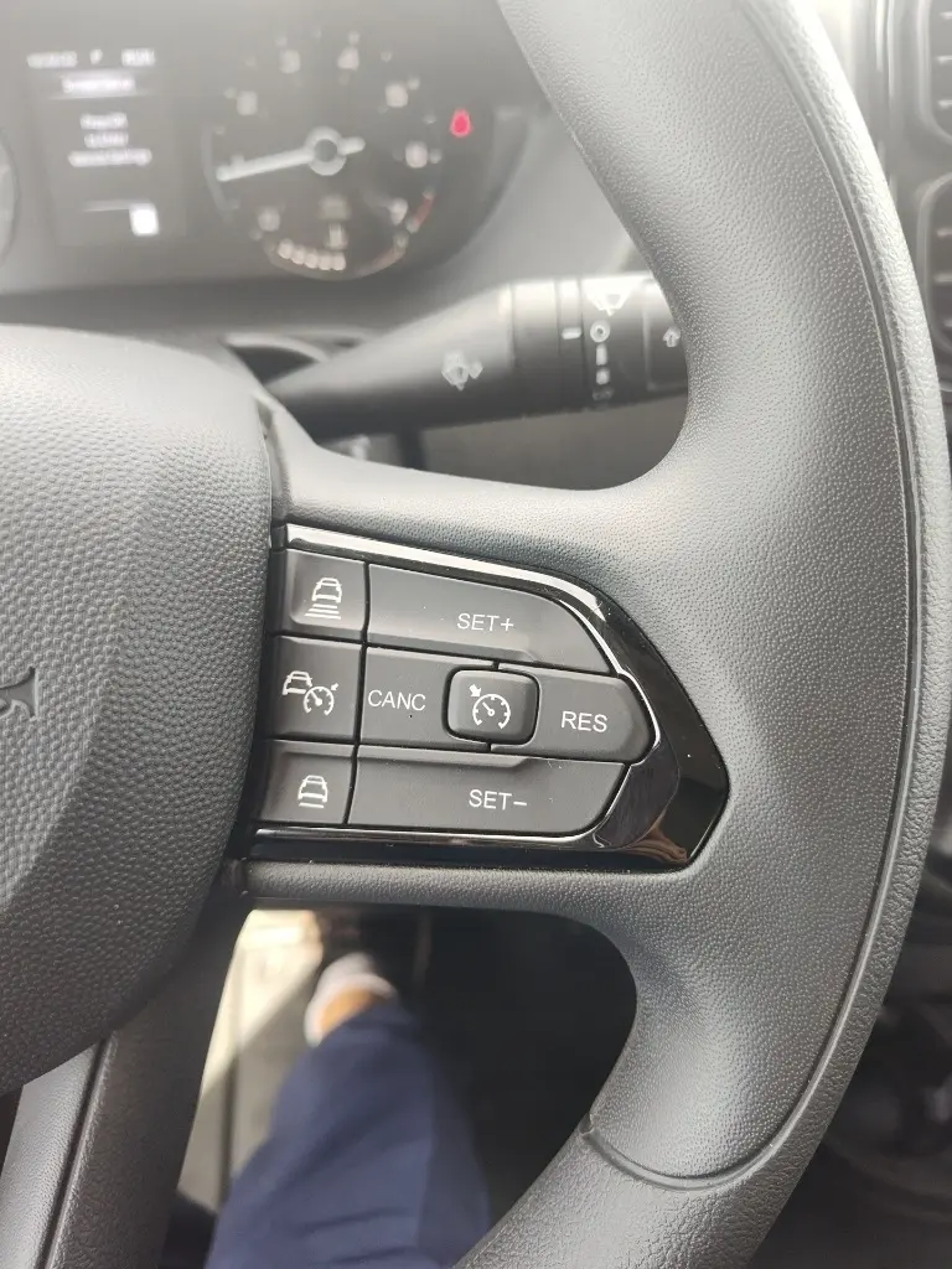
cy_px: 634
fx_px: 843
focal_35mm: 23
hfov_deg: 58.9
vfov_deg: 73.9
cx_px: 476
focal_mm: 5.56
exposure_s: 1/120
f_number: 1.8
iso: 170
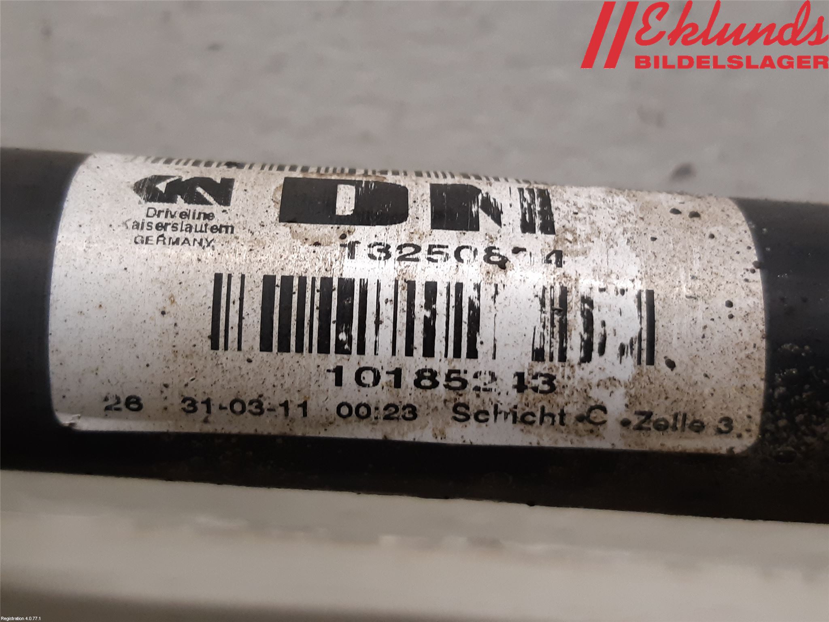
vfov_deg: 53.1
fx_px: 623
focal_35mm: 26
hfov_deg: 67.3
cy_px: 311
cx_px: 414
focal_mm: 3.93
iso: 200
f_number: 1.7
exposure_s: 1/50
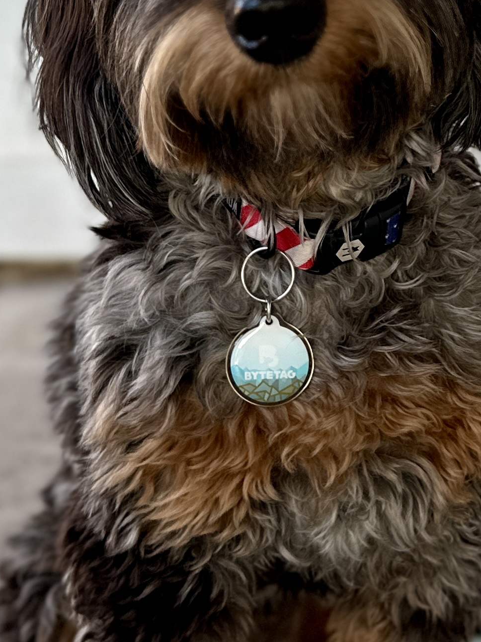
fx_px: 1389
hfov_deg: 19.5
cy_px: 221
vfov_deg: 25.9
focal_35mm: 75
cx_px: 374
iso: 80
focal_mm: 6.86
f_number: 1.78
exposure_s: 1/120
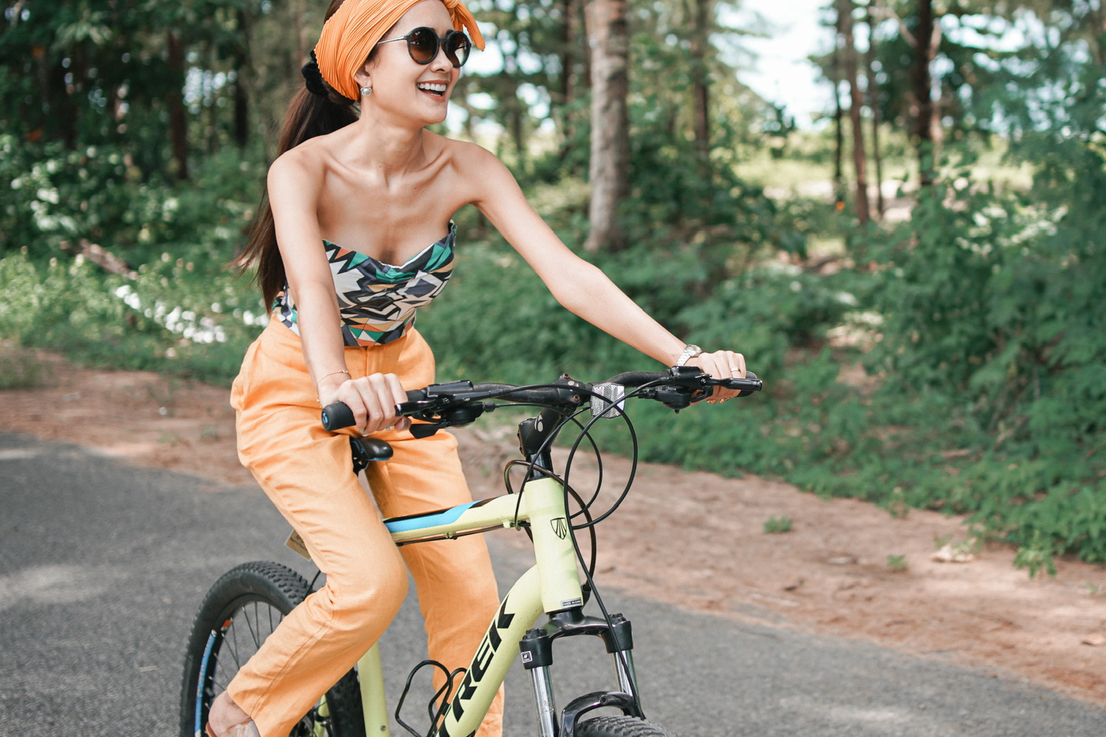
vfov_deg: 23.3
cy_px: 260
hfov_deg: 34.2
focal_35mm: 58
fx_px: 1782
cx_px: 743
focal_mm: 35
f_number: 2.2
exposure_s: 1/800
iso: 100
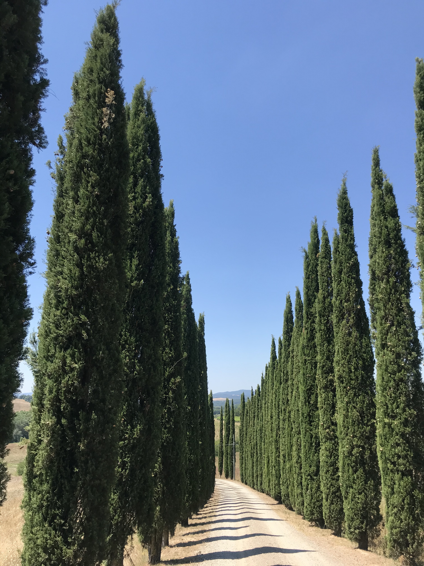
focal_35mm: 28
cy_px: 283
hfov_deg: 49.7
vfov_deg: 63.4
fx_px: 457
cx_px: 212
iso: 20
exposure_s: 1/1473
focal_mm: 3.99
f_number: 1.8
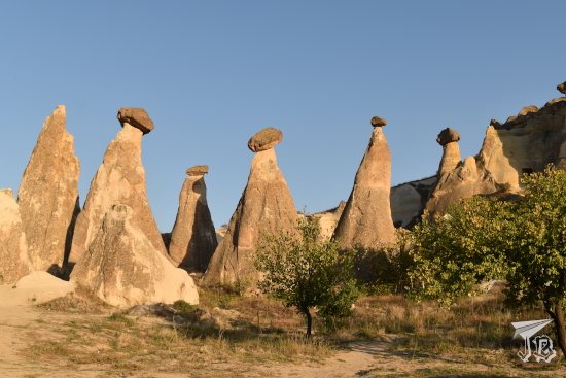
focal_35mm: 45
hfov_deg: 43.6
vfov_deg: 29.9
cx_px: 283
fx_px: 708
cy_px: 189
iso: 160
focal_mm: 30
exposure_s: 1/250
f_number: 8
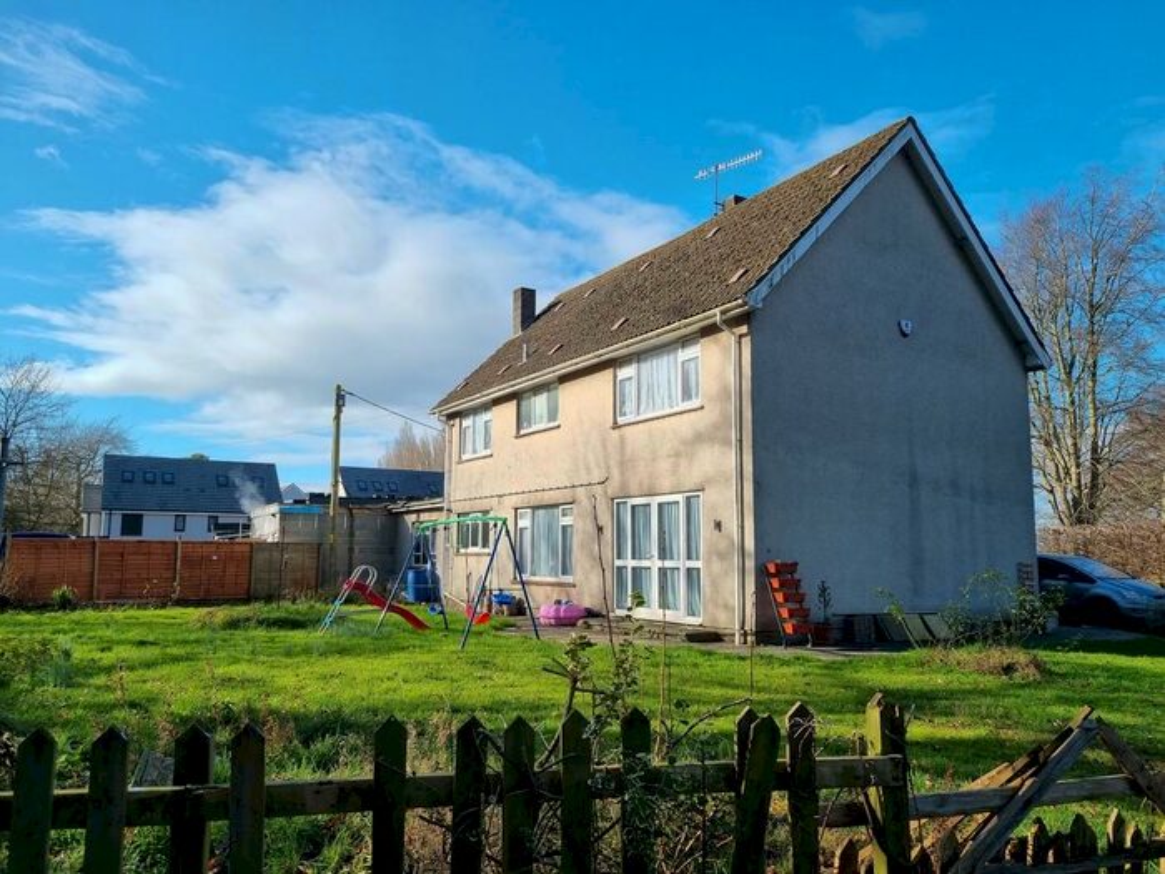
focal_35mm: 26
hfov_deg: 67.3
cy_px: 437
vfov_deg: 53.1
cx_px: 582
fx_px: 875
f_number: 1.8
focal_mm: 5.4
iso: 50
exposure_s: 1/2336
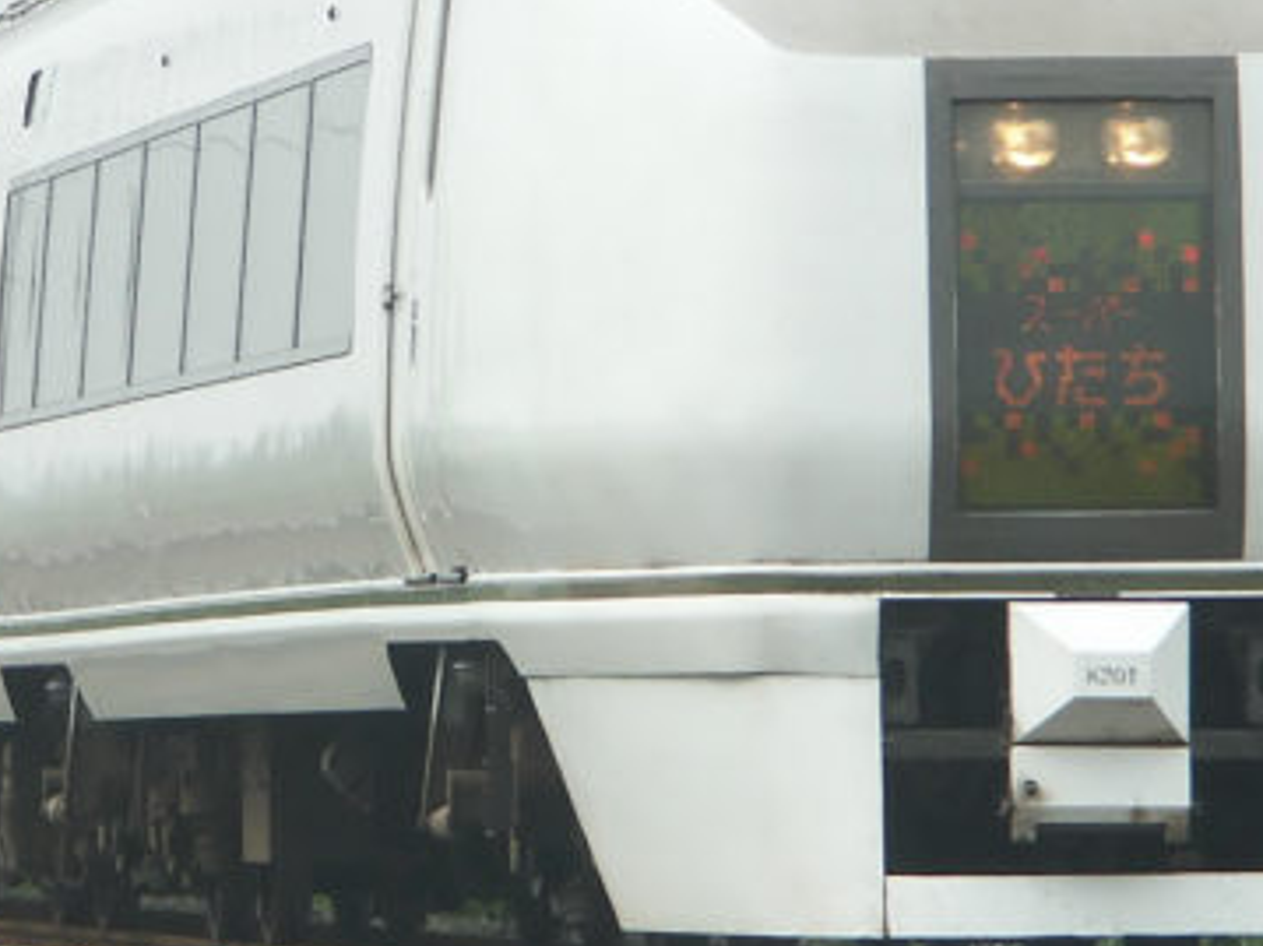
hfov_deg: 4.4
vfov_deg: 3.3
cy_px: 165
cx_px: 201
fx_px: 16267
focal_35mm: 446
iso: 100
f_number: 5.6
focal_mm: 50.8
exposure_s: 1/640
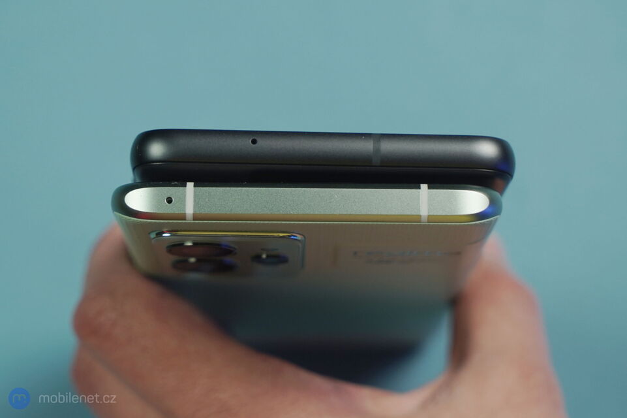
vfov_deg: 19.4
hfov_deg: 28.9
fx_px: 1219
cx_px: 314
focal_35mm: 70
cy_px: 209
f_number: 5.6
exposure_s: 1/160
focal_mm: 70
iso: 500
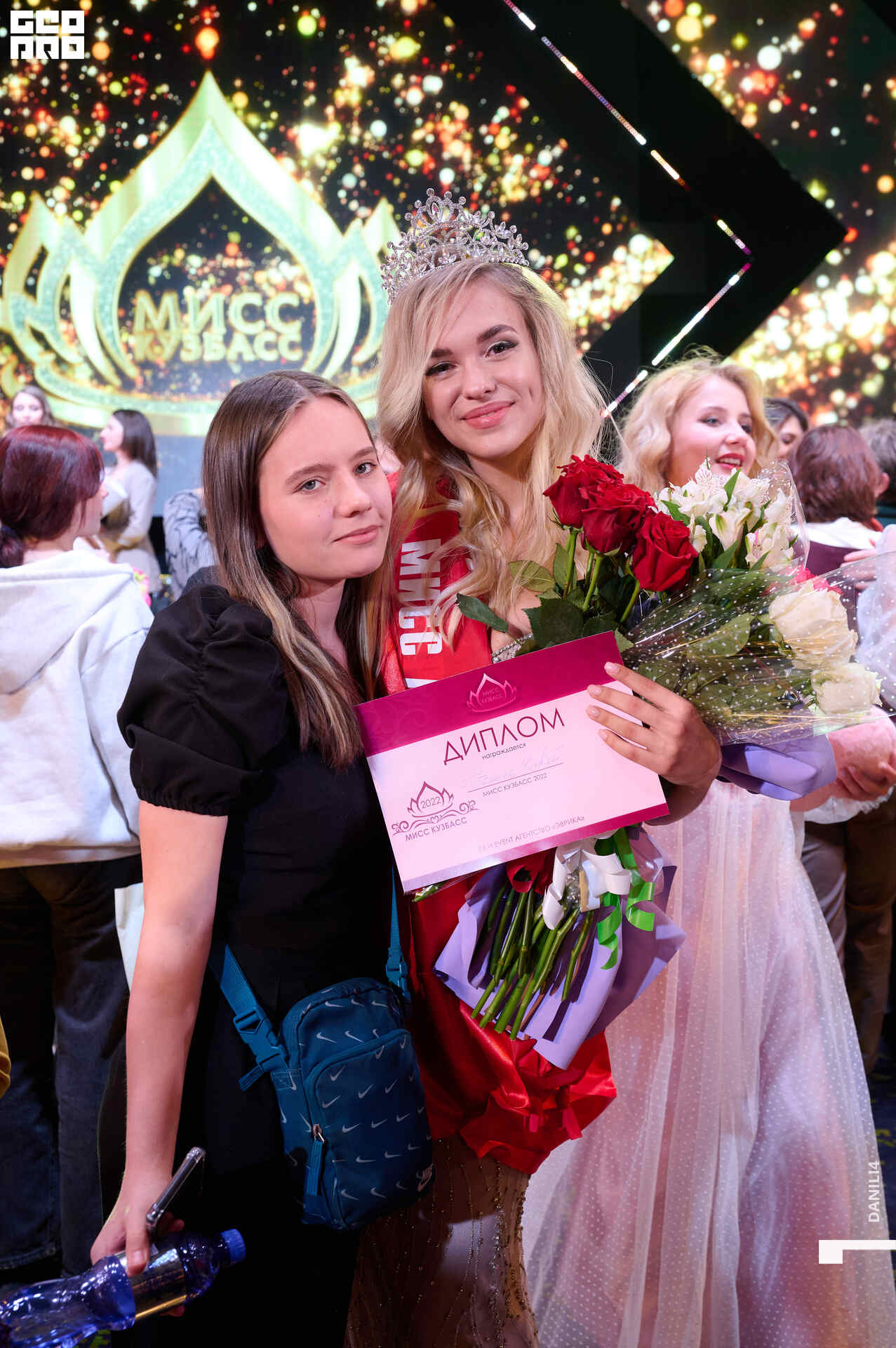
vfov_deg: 49.6
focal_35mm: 39
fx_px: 1458
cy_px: 674
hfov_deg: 34.2
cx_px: 448
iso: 1600
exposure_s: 1/160
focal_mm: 39
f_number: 5.6
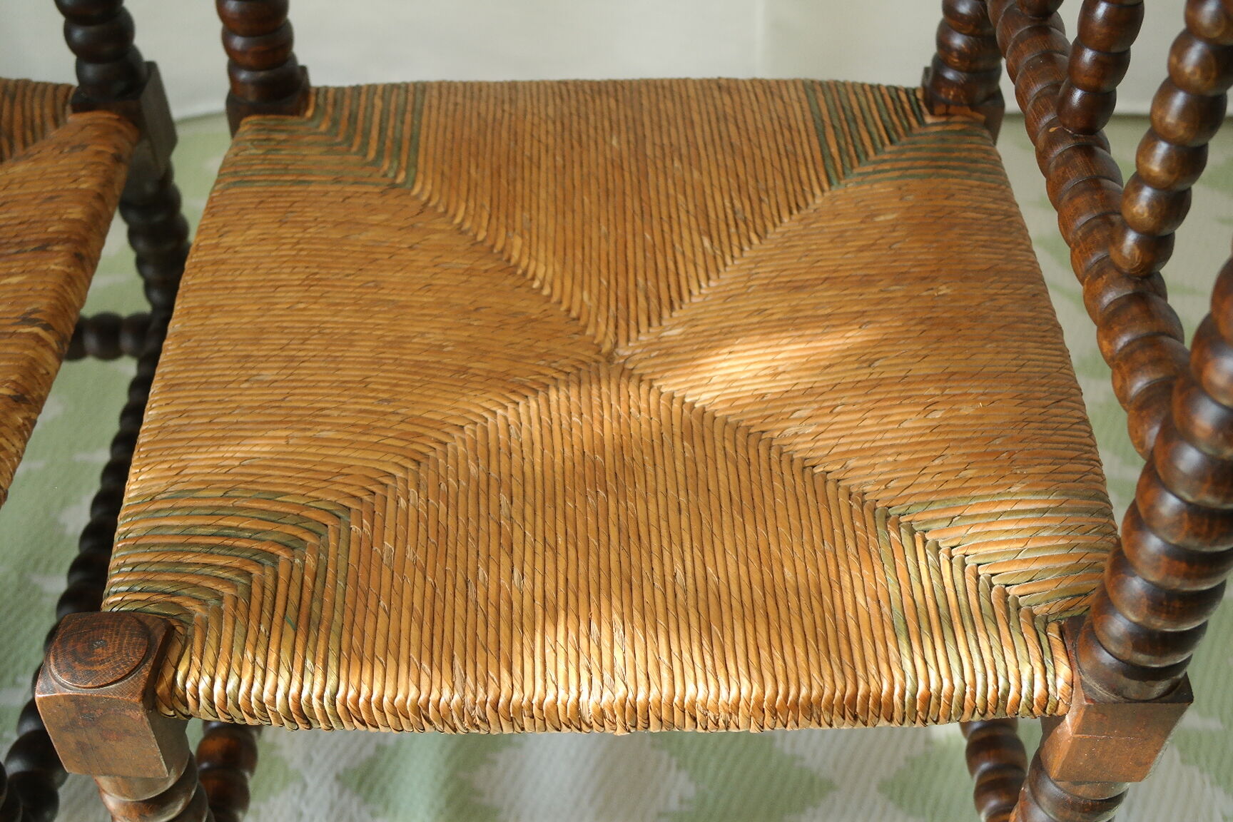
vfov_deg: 29.2
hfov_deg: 42.7
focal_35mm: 46
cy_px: 411
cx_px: 616
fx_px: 1575
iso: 800
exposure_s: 1/30
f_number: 5.6
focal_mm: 30
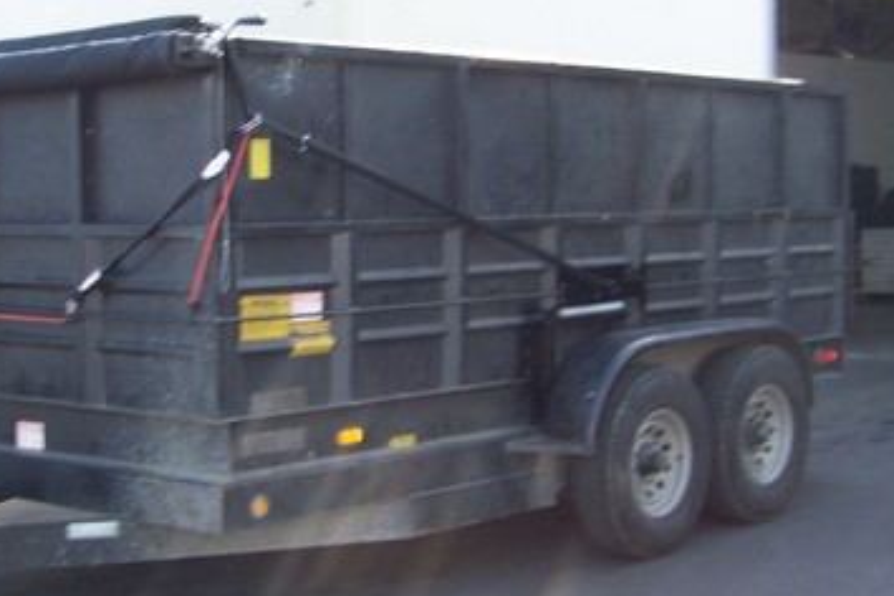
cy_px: 337
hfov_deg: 27.3
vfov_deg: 18.4
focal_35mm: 74
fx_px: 1838
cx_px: 343
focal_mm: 5.85
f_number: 2.8
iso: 72
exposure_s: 1/160
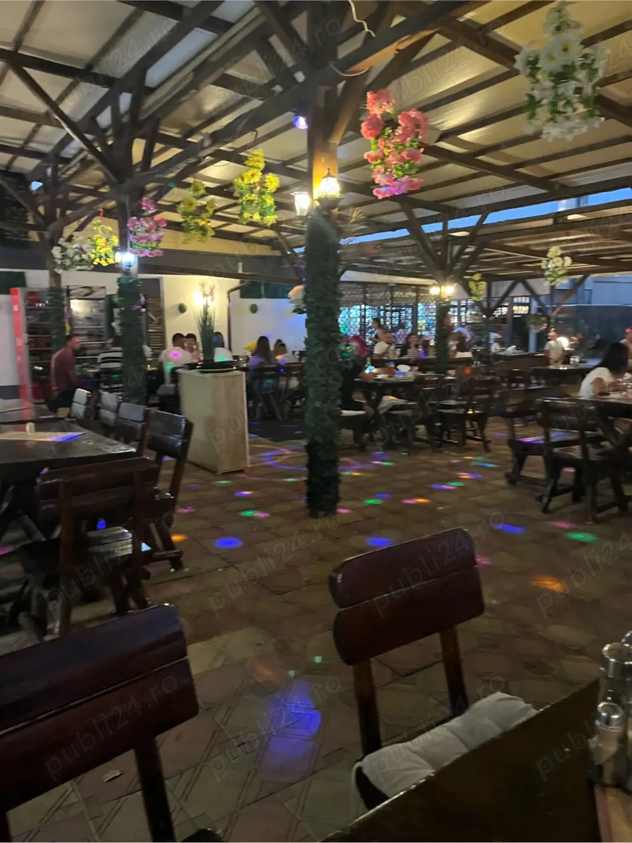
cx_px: 316
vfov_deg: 67.3
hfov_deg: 53.0
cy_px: 422
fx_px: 633
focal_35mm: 26
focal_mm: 5.1
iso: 640
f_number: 1.6
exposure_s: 1/25
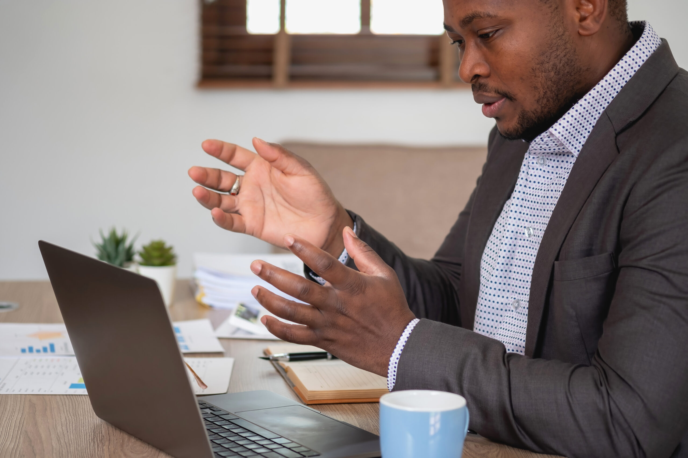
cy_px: 229
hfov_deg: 22.6
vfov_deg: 15.2
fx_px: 1720
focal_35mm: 90
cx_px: 344
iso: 400
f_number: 2.4
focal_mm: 60
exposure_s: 1/125
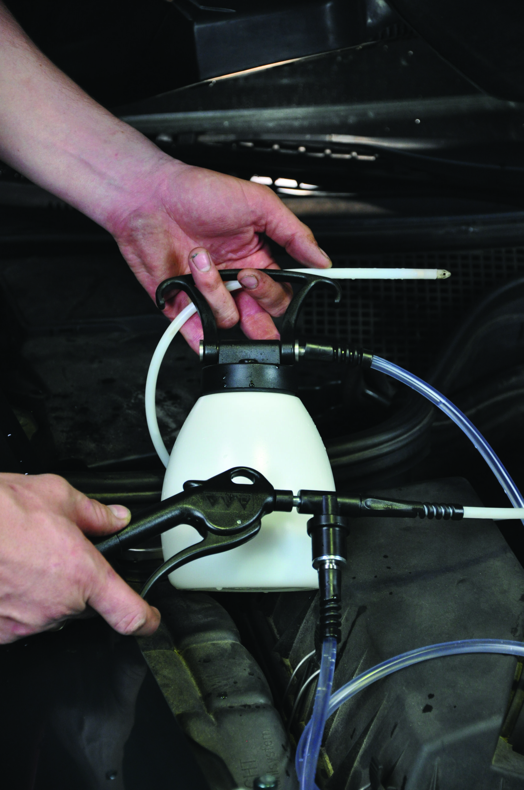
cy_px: 395
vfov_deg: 17.1
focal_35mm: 120
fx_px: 2627
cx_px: 262
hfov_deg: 11.4
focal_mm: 80
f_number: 5.3
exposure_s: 1/40
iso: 800
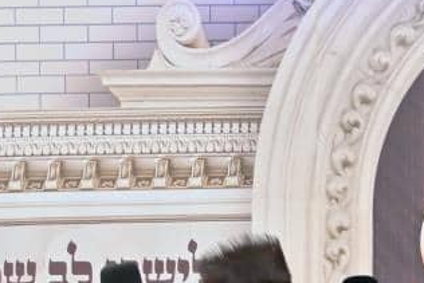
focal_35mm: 340
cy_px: 248
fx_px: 4006
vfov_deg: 4.0
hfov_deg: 6.0
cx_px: 605
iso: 500
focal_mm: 70
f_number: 2.8
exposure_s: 1/125
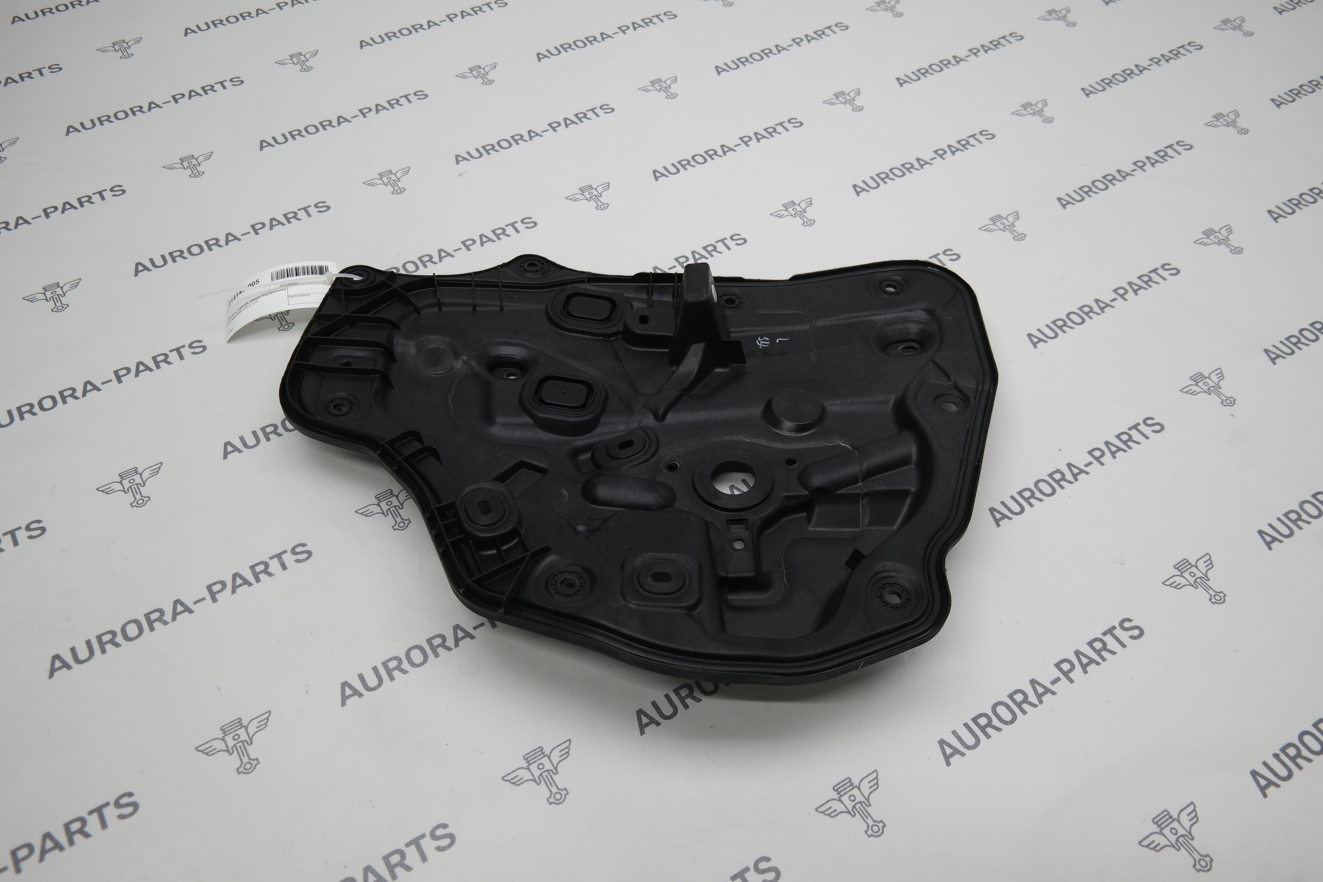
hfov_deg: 67.4
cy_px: 441
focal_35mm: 27
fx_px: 992
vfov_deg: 47.9
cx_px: 662
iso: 100
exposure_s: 1/80
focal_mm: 18
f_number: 3.5
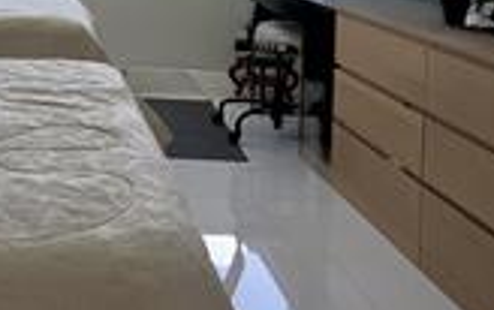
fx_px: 836
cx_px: -15
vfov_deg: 19.6
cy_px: -72
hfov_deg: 30.3
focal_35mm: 62
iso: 100
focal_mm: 6.76
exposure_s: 1/1230
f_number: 1.78
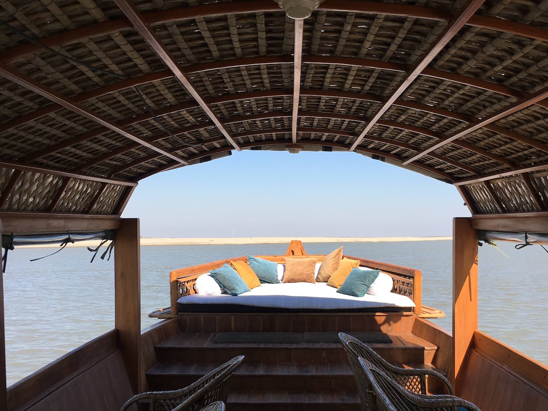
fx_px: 633
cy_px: 232
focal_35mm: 40
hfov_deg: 46.8
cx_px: 277
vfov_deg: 35.9
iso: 25
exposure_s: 1/986
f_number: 2.2
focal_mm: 4.15
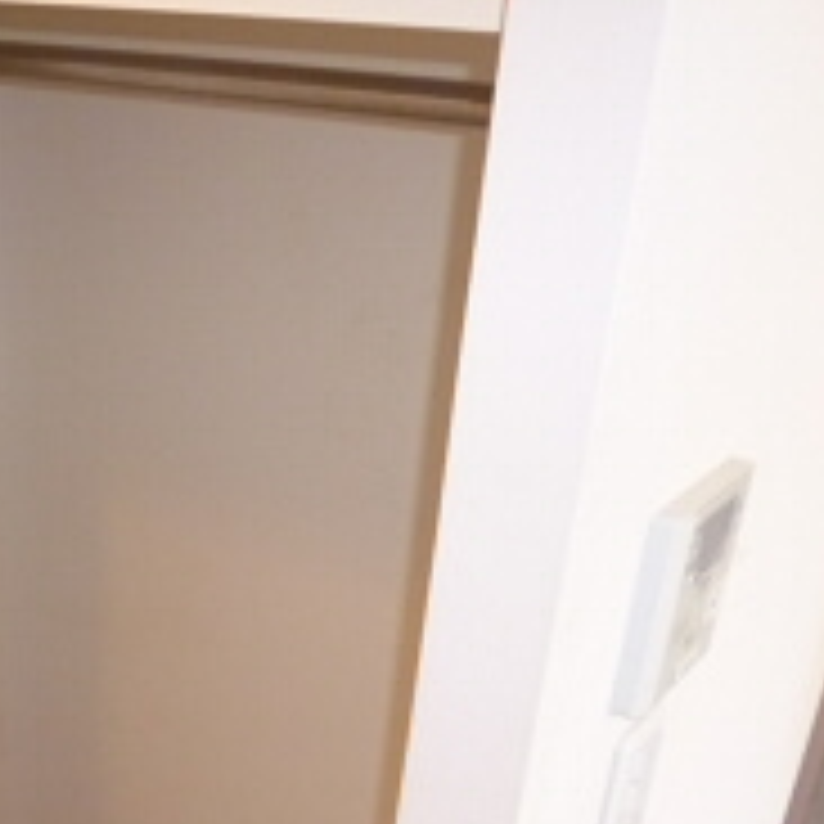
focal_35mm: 50
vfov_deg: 32.5
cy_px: 723
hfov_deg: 32.9
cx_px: 140
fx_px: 1347
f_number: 2.5
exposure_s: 1/60
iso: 320
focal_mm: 4.3
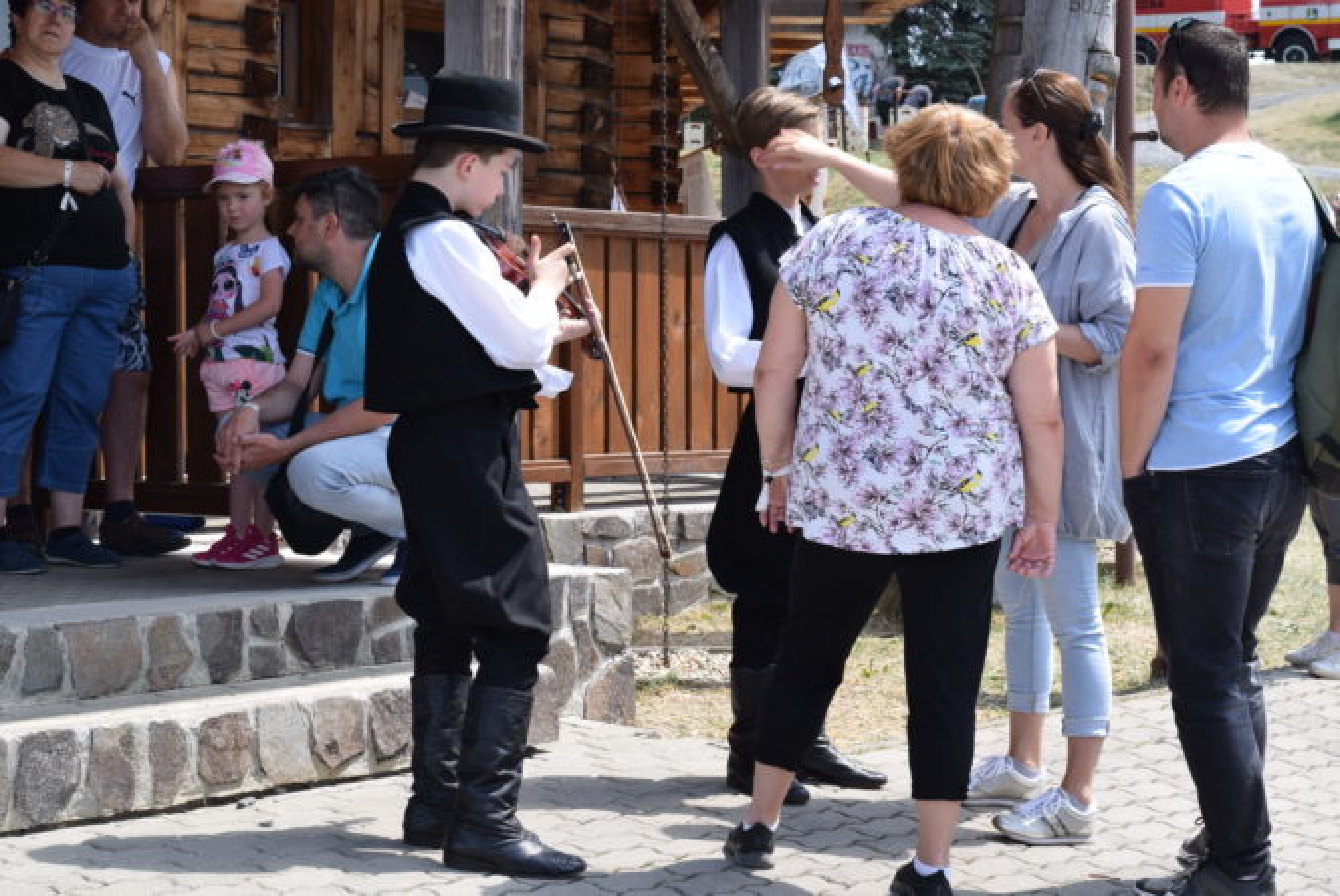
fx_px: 2794
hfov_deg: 27.0
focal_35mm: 75
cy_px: 448
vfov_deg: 18.2
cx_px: 670
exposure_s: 1/100
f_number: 9
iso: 100
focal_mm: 50
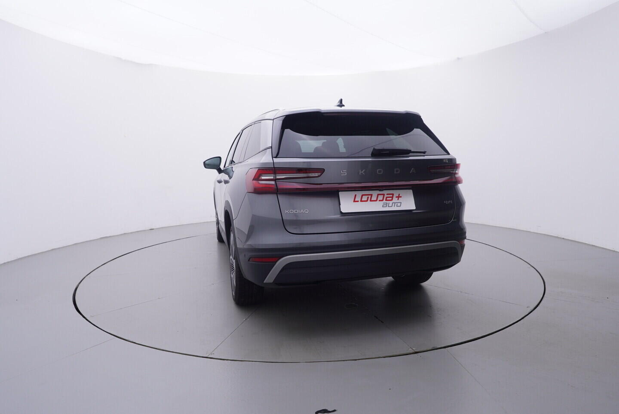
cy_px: 207
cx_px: 310
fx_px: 387
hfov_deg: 77.3
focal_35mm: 22
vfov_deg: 56.2
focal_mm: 15
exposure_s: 1/80
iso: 200
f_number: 5
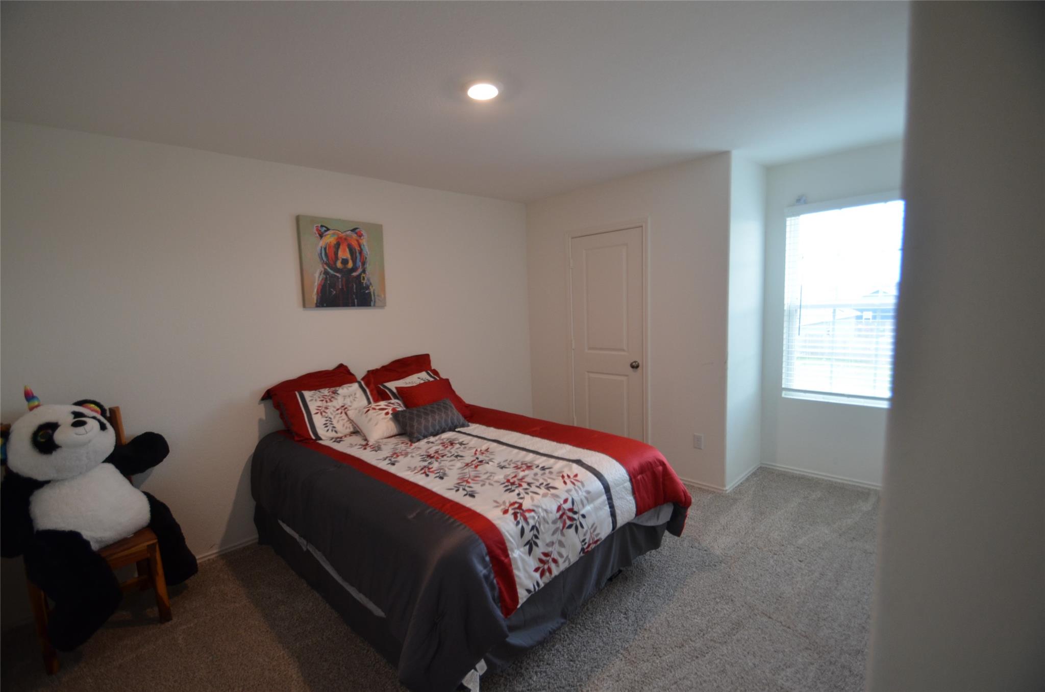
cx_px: 522
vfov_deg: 77.1
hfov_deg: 100.5
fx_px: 434
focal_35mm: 15
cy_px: 346
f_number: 4
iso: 500
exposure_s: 1/60
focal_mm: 10
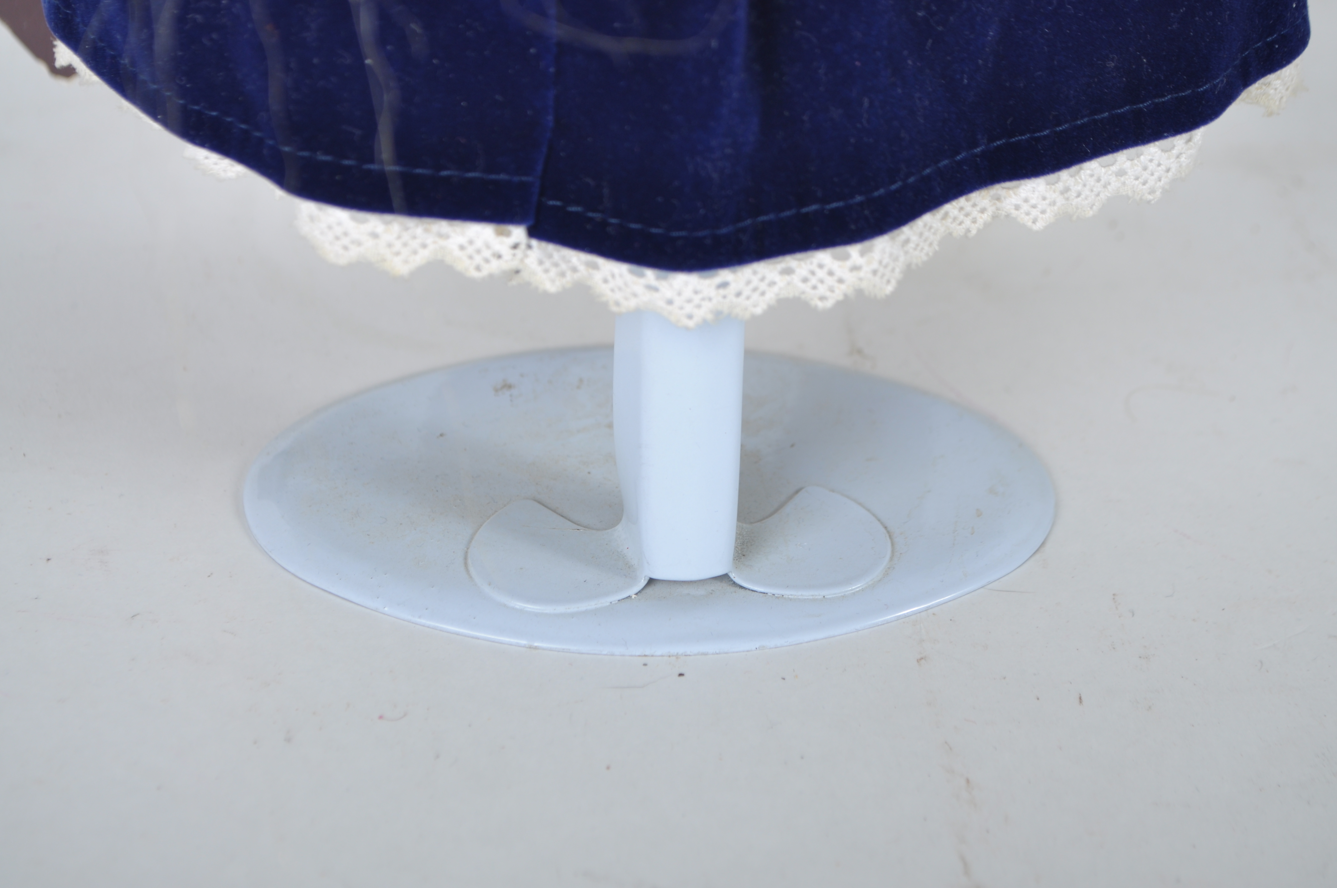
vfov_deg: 16.5
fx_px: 3060
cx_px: 668
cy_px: 444
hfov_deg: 24.6
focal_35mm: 82
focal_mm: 55
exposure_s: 1/125
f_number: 8
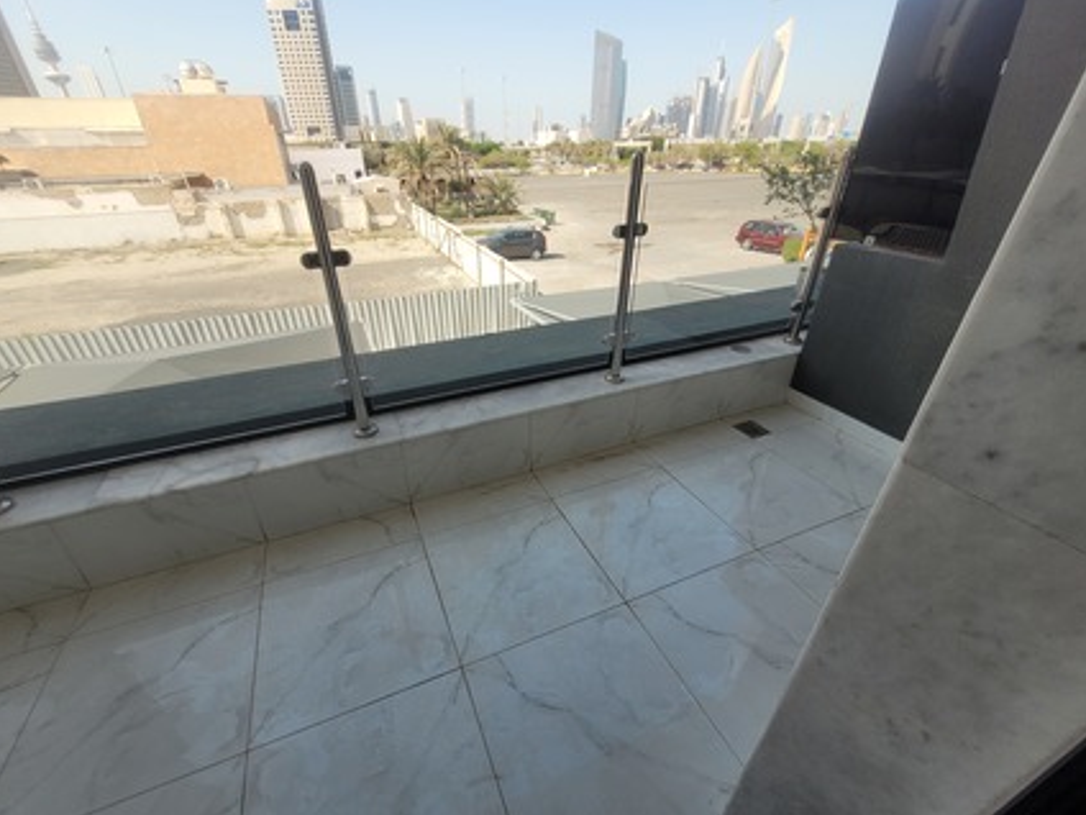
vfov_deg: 85.7
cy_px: 414
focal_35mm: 14
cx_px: 514
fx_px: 439
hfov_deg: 102.0
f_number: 2.2
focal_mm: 1.74
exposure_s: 1/859
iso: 40
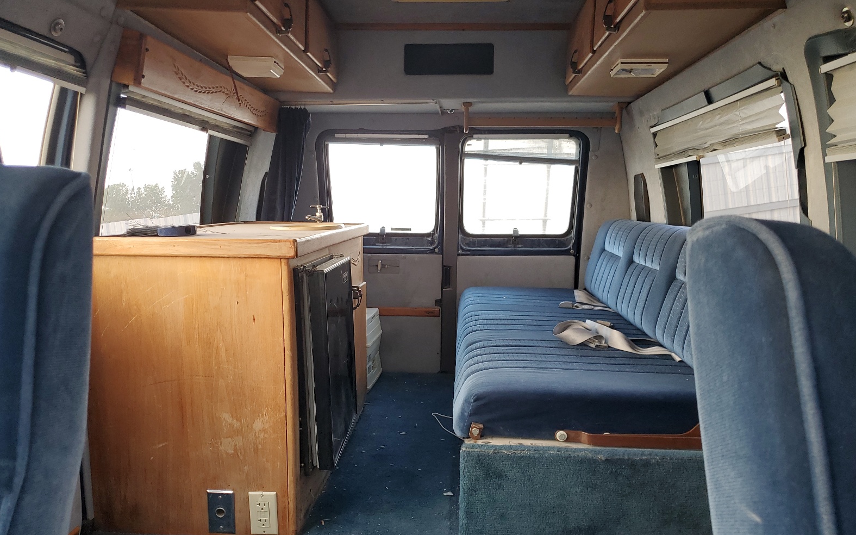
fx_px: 653
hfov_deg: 66.5
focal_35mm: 28
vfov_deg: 44.3
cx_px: 431
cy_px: 325
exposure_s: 1/60.2
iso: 53
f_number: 1.5
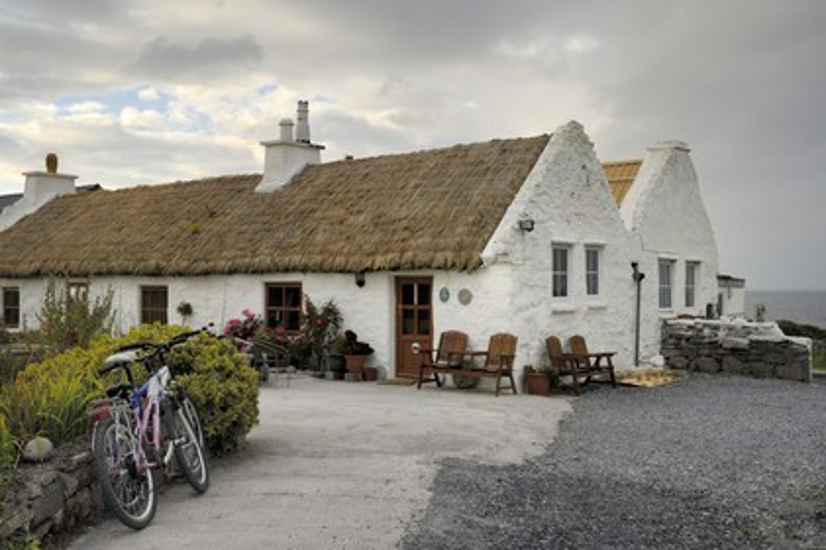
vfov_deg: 34.2
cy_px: 275
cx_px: 413
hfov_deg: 49.6
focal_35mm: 39
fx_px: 894
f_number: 7.1
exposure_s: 1/160
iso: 100
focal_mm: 26
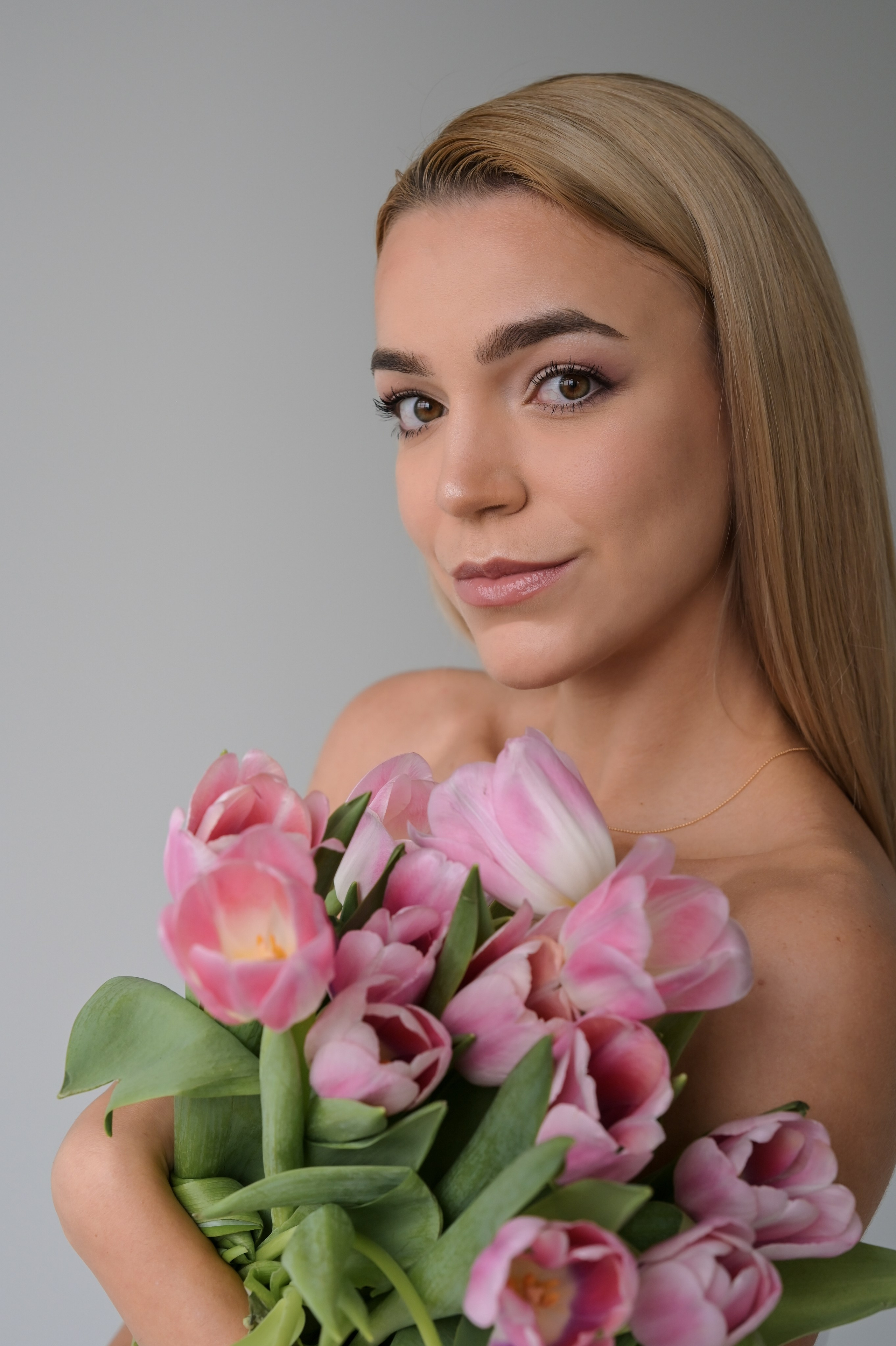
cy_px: 673
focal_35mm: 85
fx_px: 3178
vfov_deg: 23.9
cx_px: 448
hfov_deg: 16.0
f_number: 5.6
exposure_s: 1/200
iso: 640
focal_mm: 85
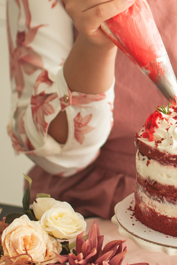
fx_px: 1202
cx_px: 182
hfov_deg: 8.4
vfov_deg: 12.5
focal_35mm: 164
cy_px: 35
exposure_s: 1/320
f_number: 1.8
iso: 100
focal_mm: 35
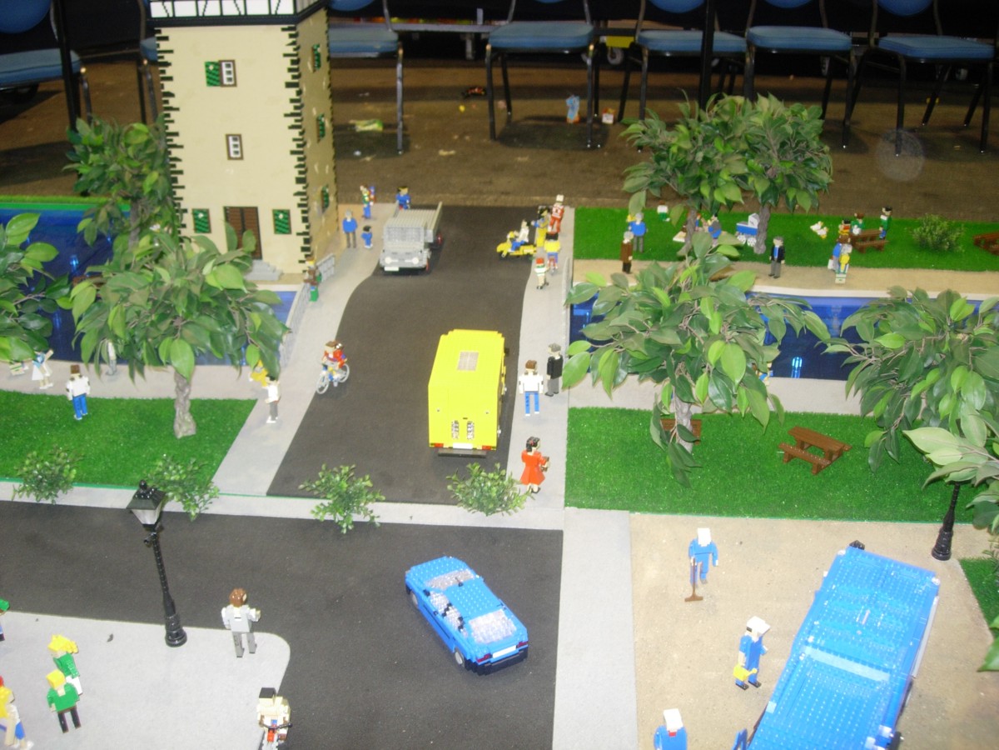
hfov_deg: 49.0
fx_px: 1097
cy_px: 375
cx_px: 500
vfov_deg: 37.7
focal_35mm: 38
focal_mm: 7.8
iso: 86
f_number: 2.8
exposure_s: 1/10.9
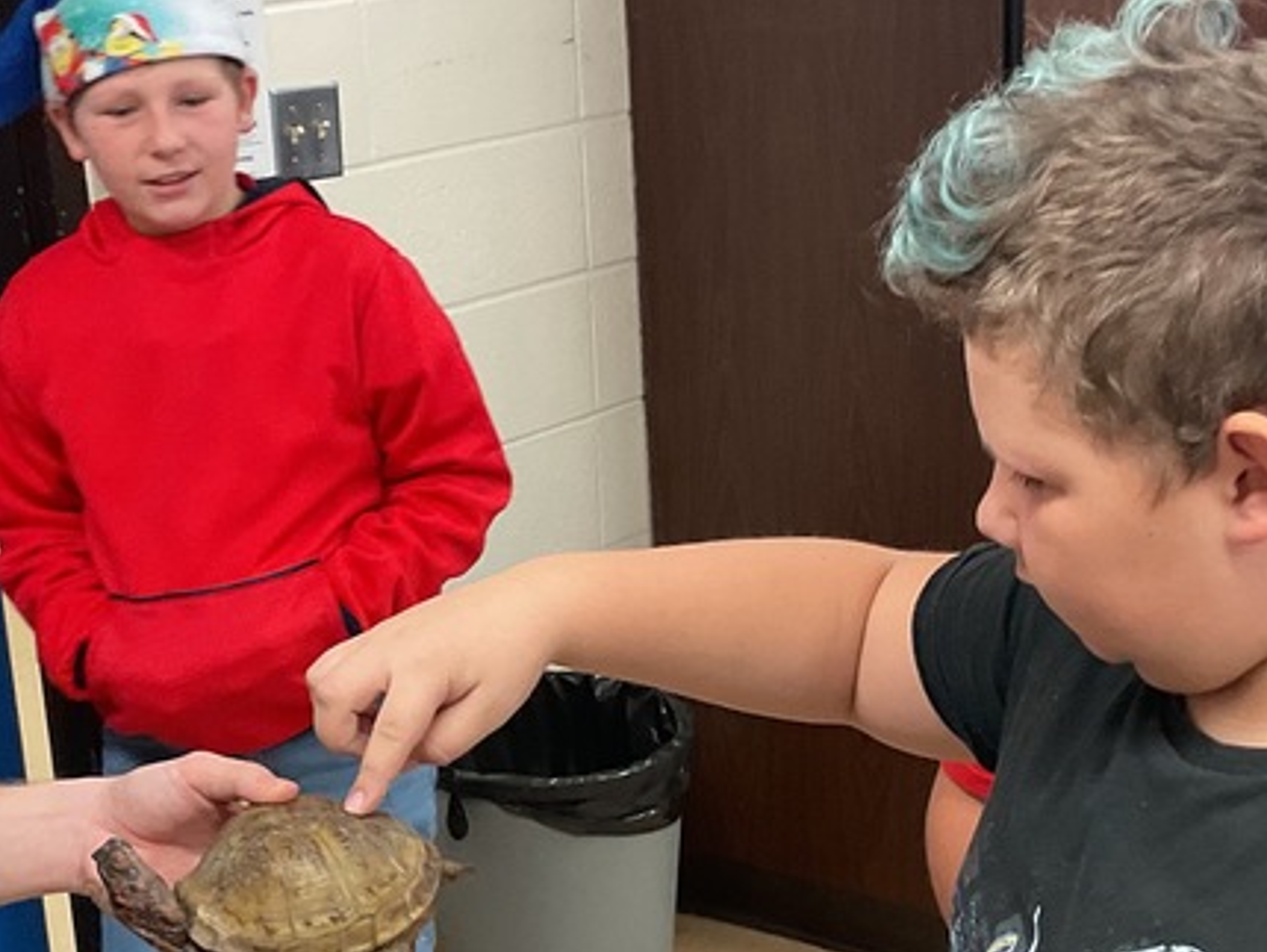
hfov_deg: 28.1
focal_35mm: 69
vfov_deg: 21.2
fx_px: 2527
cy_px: 678
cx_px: 563
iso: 125
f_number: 1.8
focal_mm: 3
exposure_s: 1/60
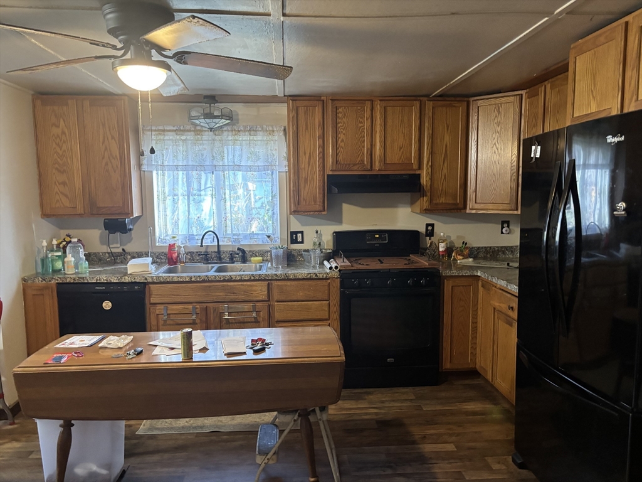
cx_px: 321
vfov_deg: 53.1
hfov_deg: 67.3
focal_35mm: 26
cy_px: 241
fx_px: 482
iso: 500
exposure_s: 1/40
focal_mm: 5.96
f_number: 1.6
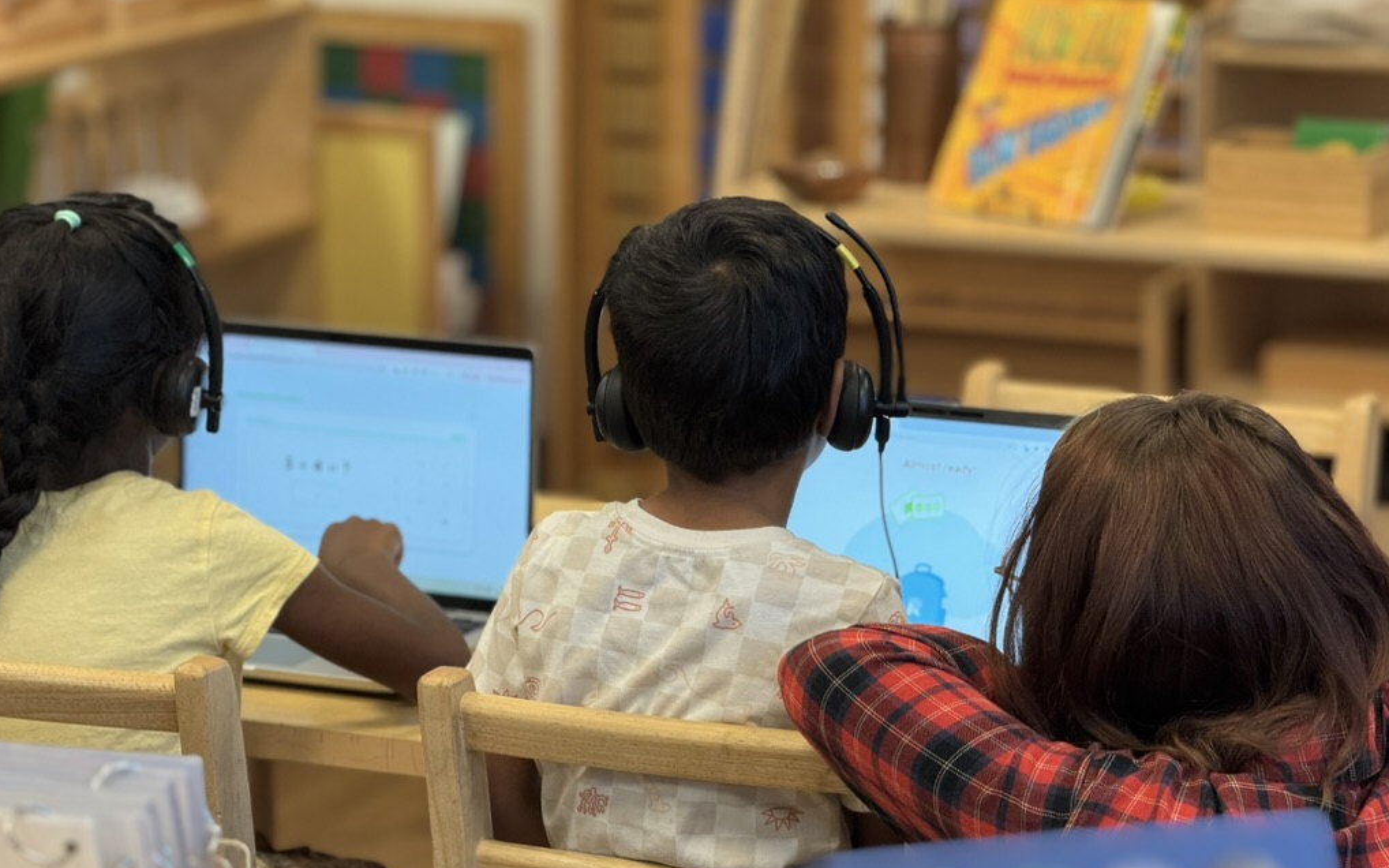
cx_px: 693
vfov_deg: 10.2
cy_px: 512
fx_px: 4845
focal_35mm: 128
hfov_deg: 16.3
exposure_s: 1/60
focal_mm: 15.66
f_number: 2.8
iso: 200
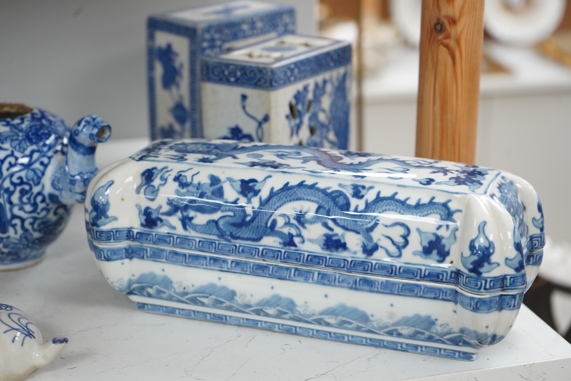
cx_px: 286
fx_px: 1126
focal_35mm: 71
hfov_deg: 28.5
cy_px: 193
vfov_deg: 19.2
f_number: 5.6
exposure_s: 1/160
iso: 2500
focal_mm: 70
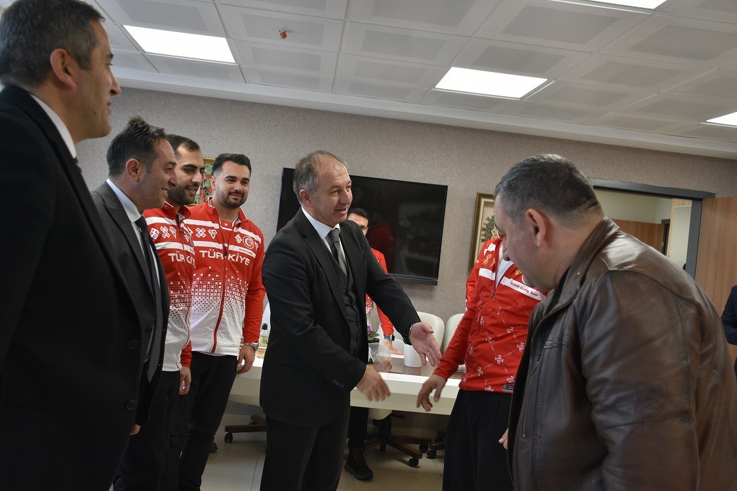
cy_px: 246
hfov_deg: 53.1
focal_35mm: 36
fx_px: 737
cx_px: 368
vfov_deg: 36.9
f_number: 5
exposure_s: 1/100
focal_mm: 24
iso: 800
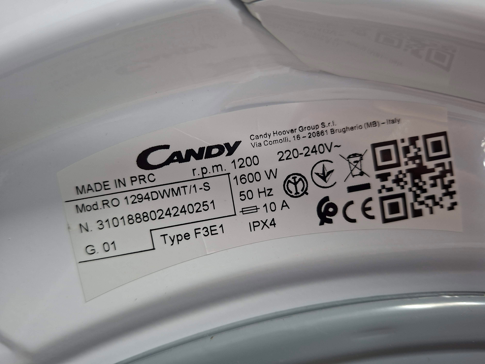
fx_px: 322
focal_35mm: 23
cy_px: 182
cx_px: 242
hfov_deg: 73.9
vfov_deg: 58.9
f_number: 1.8
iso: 400
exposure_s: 1/25
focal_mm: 5.54
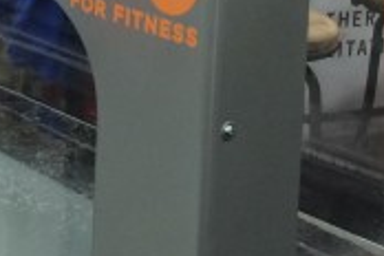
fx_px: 1355
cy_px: -171
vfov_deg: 10.3
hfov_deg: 15.6
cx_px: -65
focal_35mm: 127
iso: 125
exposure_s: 1/30
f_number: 2.2
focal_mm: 4.12
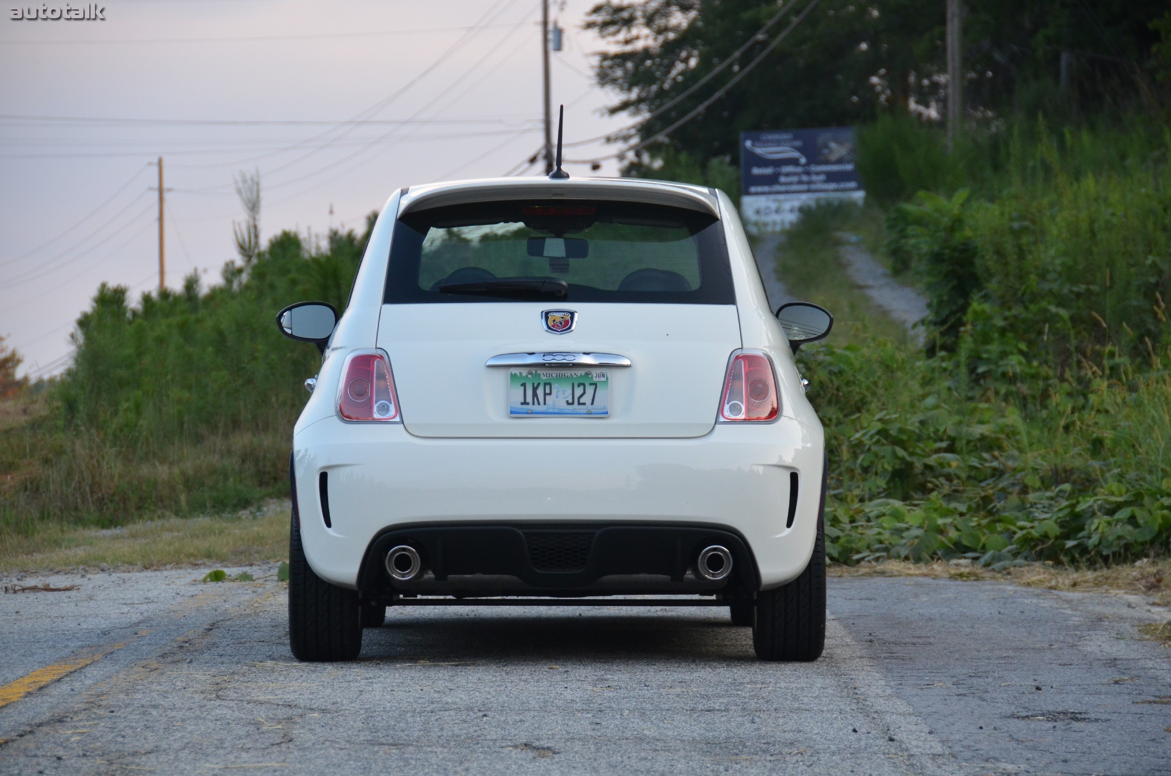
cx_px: 586
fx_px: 5113
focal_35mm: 158
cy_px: 388
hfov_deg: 13.1
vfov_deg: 8.7
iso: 1100
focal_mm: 105
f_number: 5.3
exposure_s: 1/500
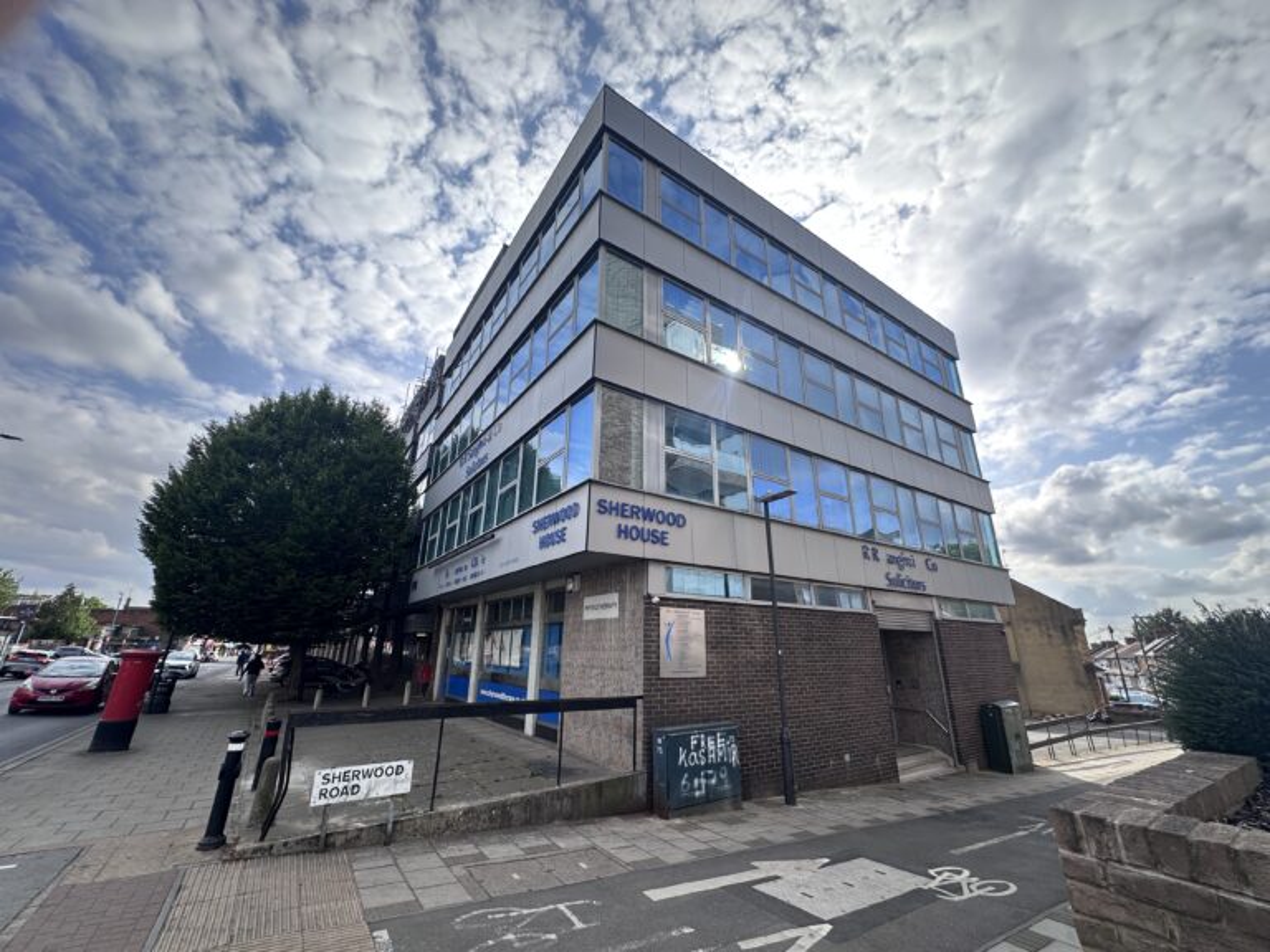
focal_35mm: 14
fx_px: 514
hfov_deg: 102.1
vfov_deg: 85.7
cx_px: 635
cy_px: 476
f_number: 2.2
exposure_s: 1/910
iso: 40
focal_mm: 2.22
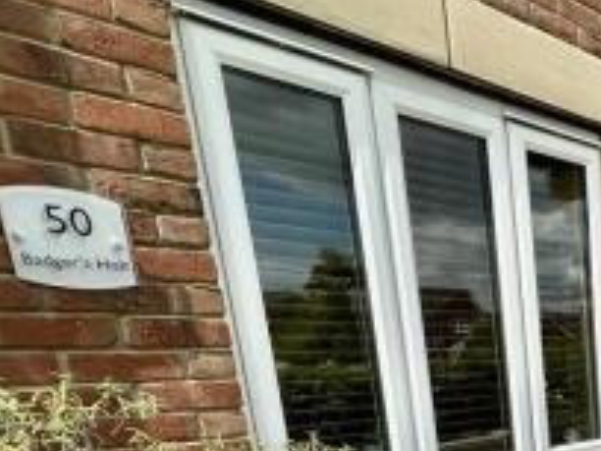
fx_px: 694
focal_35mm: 40
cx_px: 714
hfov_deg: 36.5
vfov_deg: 30.5
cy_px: 541
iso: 50
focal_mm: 2.22
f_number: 2.2
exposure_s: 1/3401
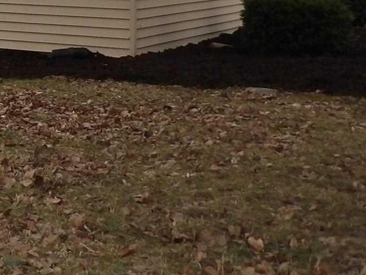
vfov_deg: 15.2
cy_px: -103
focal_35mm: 92
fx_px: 973
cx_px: -281
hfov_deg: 17.5
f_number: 3.2
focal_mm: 4.3
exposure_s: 1/189
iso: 100
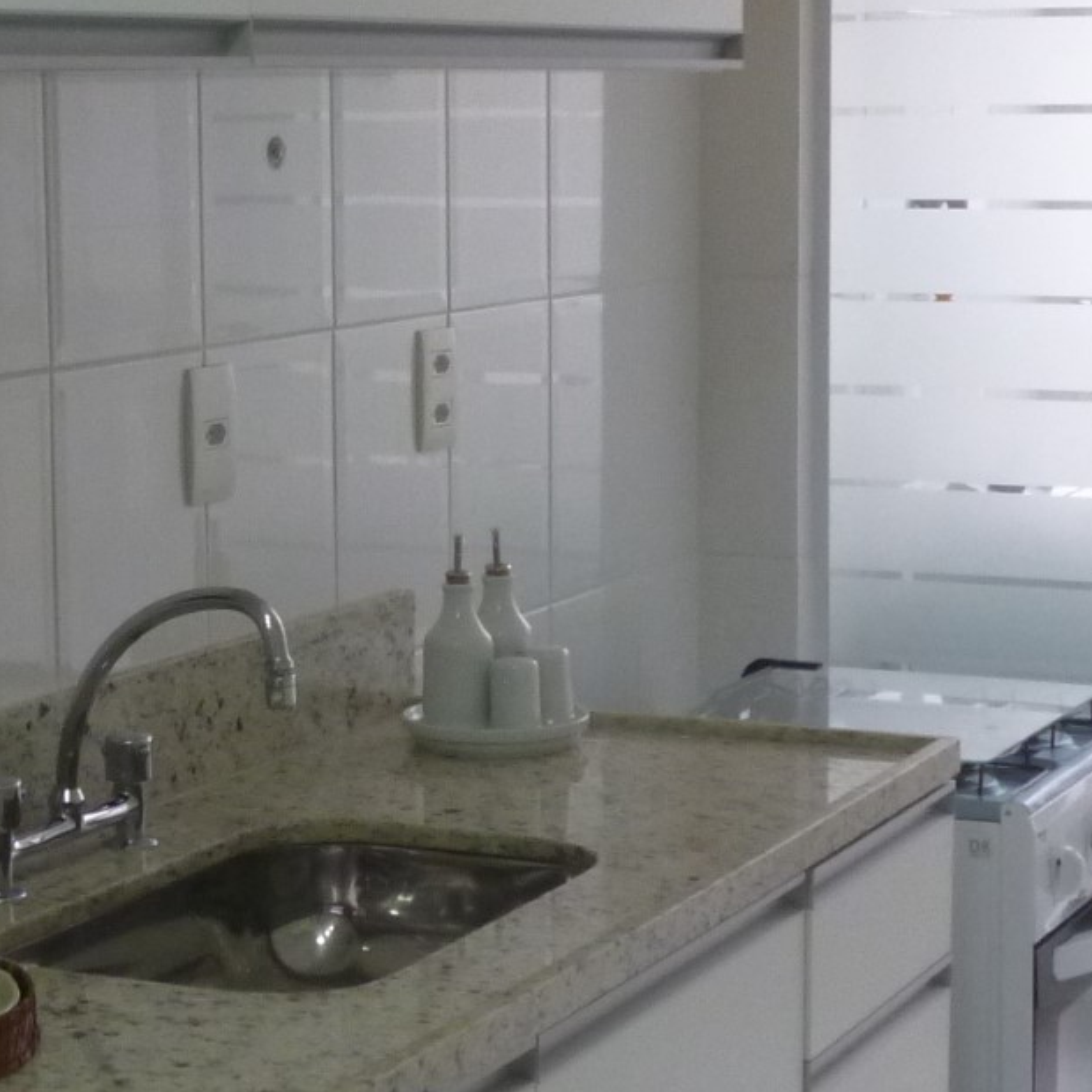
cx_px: 336
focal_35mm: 91
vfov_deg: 19.1
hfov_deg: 19.0
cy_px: 569
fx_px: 3248
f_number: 3.1
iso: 200
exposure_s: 1/60
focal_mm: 5
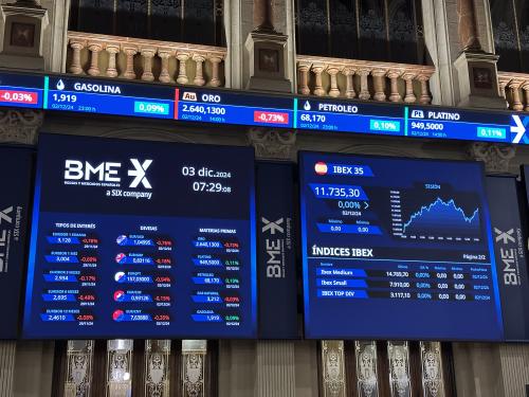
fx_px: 734
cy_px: 198
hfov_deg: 39.7
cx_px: 264
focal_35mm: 48
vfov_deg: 30.3
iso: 250
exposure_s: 1/60
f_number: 1.78
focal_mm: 6.86
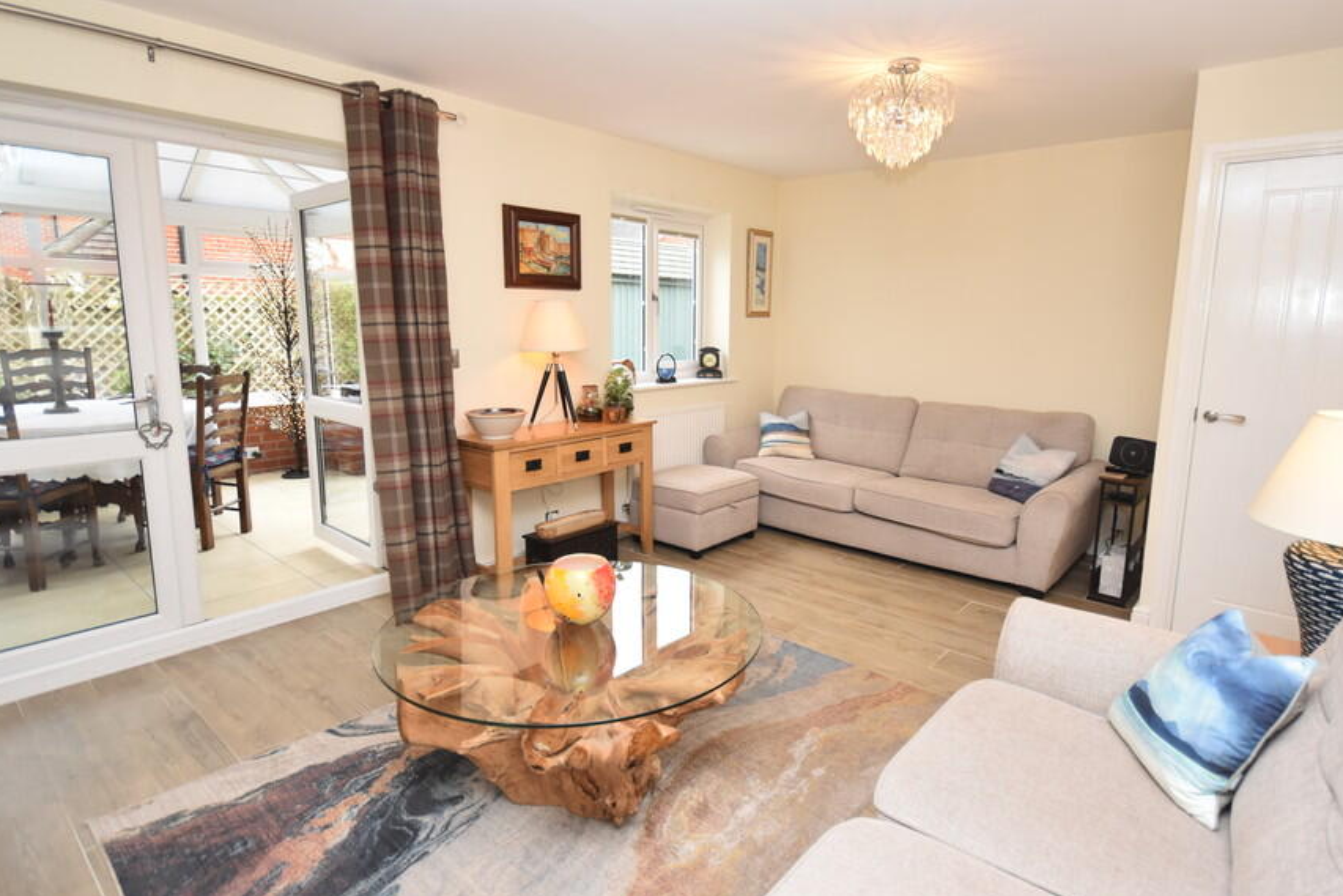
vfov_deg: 67.4
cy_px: 423
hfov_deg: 90.0
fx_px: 672
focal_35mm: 18
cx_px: 696
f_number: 4.5
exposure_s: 1/160
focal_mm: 10
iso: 800
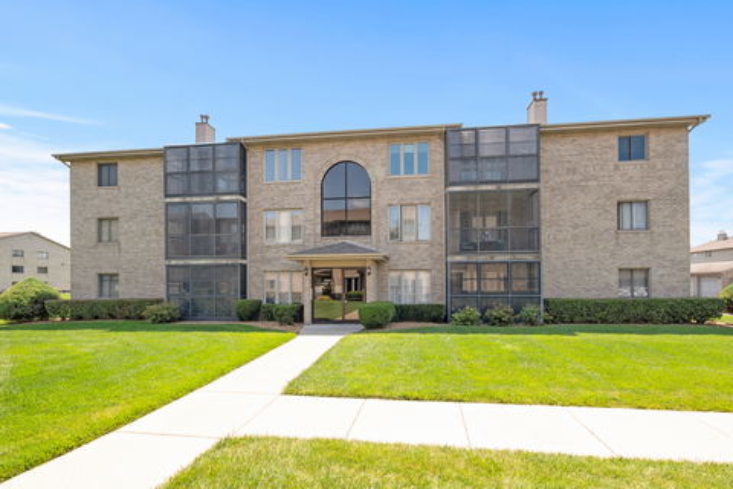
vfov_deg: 77.3
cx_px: 366
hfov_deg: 100.4
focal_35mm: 15
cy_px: 244
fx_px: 305
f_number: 7.1
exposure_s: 1/250
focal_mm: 10
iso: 250
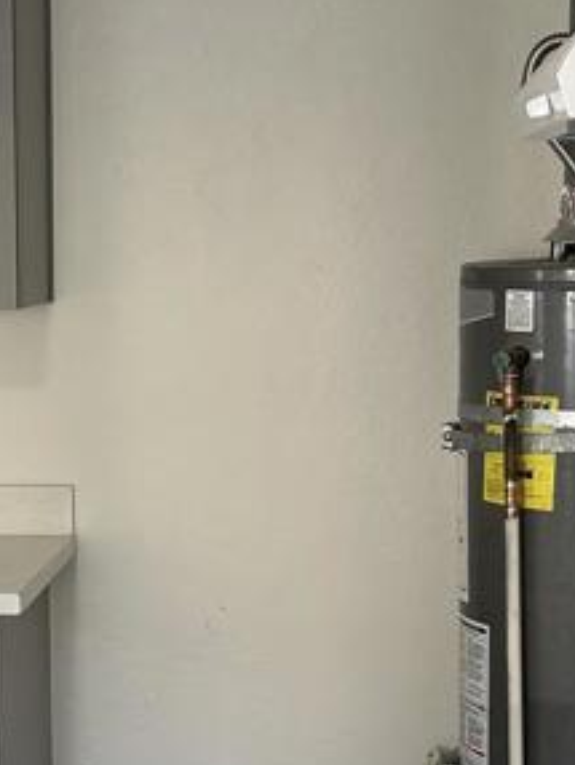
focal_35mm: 93
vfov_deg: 21.0
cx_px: -48
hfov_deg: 15.5
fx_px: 2057
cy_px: 457
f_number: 1.5
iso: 80
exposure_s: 1/120
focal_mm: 5.7
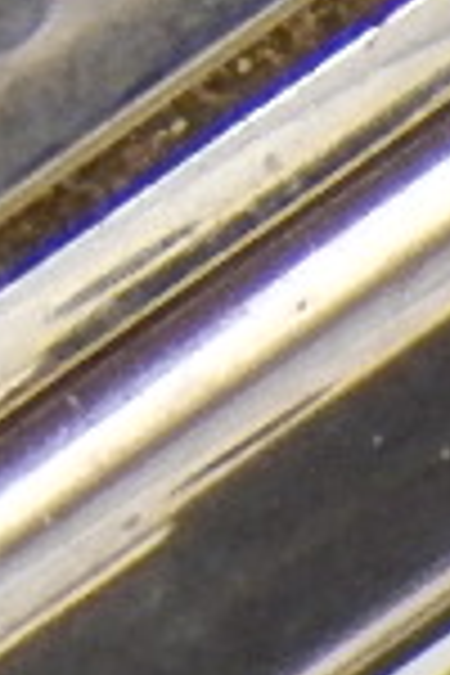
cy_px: 2452
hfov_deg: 0.8
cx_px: 2187
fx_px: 33222
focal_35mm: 1772
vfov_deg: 1.2
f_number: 5.1
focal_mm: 28.7
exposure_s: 1/30
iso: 360
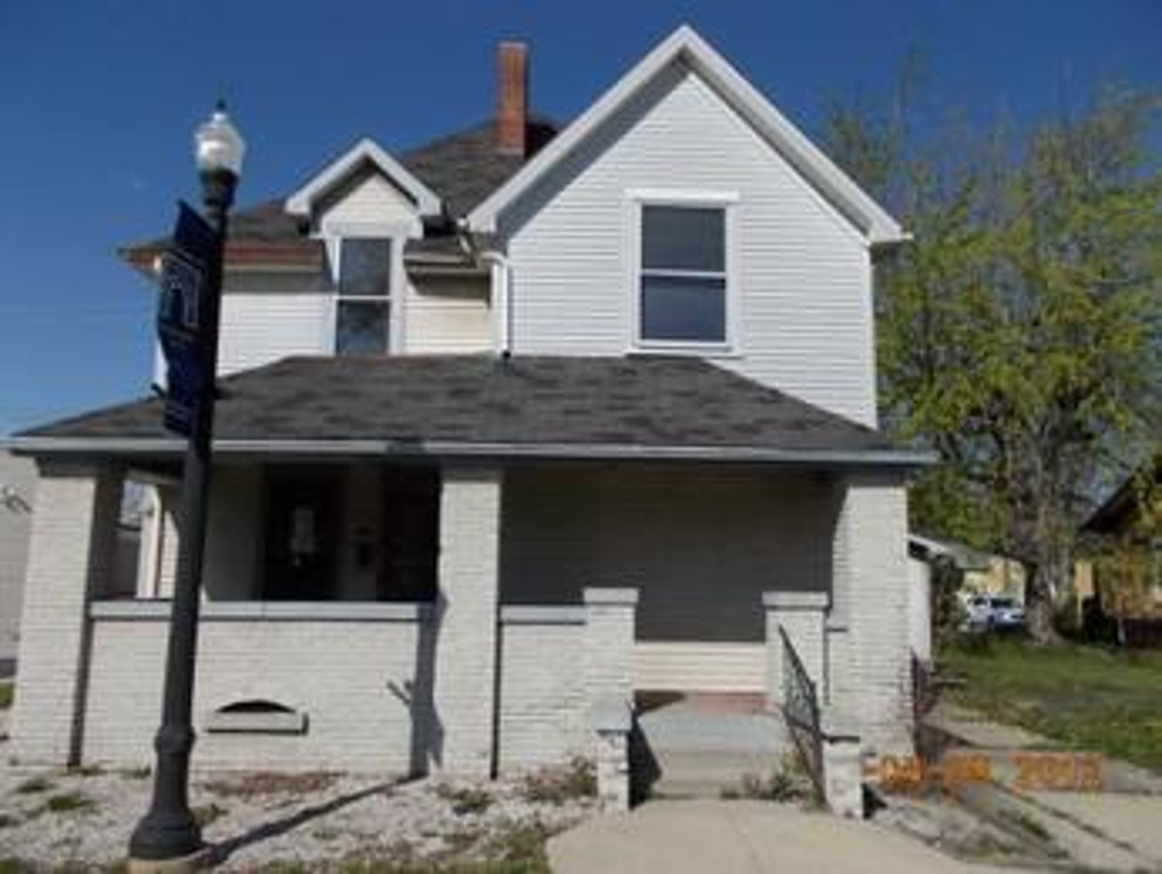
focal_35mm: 26
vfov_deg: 53.1
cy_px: 437
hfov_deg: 67.3
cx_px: 581
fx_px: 873
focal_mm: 4.6
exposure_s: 1/250
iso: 80
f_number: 8
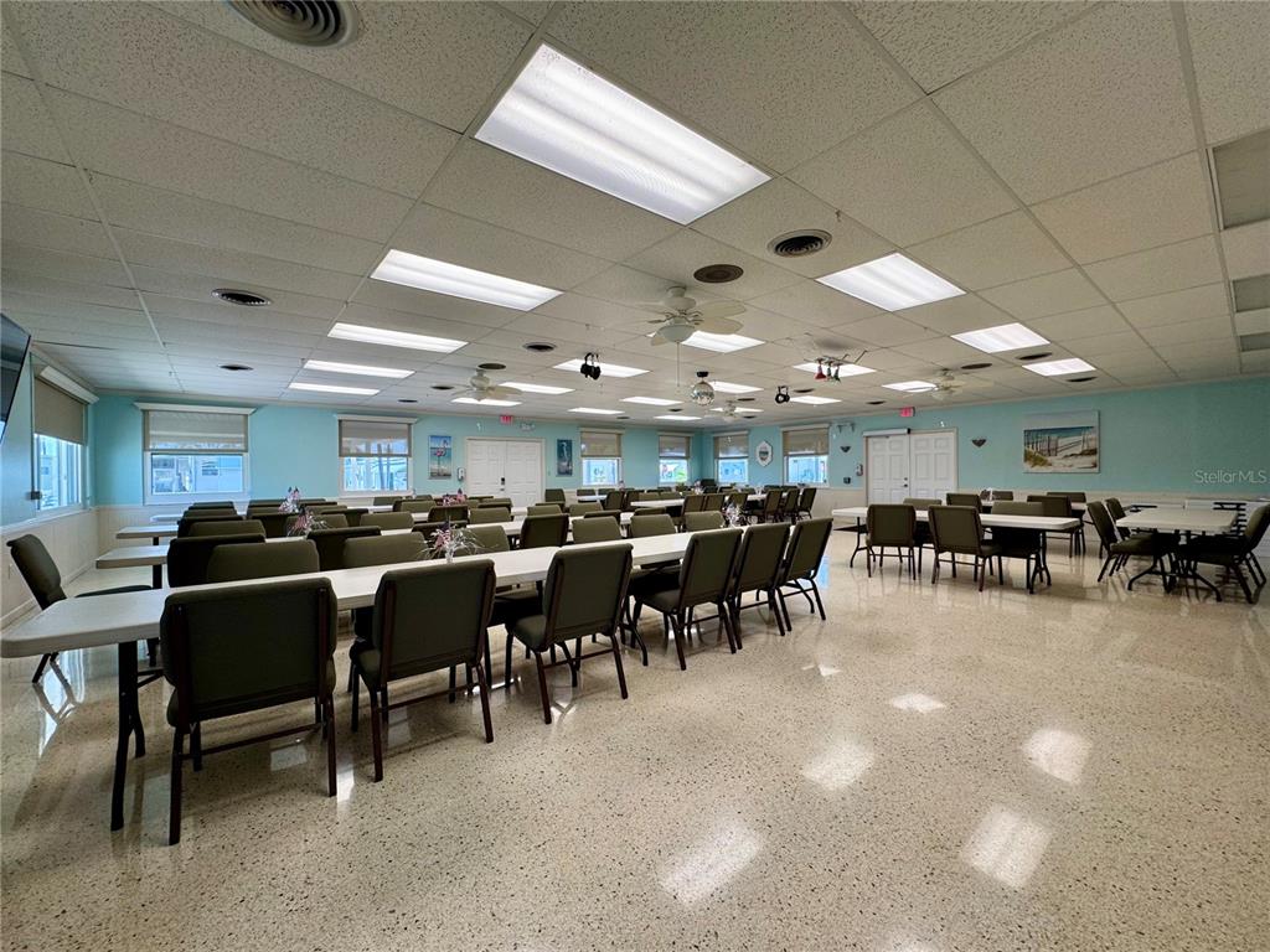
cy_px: 476
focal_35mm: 14
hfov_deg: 102.1
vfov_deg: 85.7
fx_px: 514
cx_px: 635
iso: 80
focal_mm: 2.22
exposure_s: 1/120
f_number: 2.2
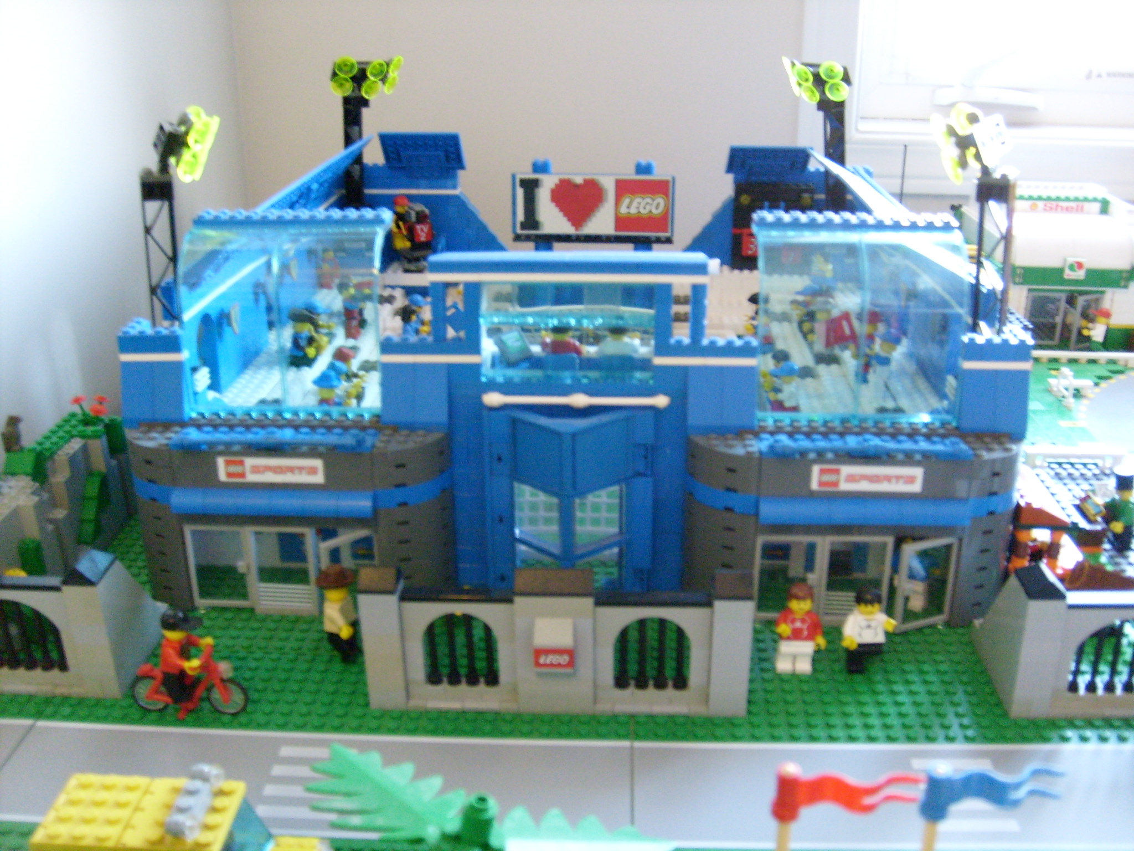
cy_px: 426
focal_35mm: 35
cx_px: 567
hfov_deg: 52.6
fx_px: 1147
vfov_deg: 40.7
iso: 200
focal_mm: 5.8
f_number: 2.8
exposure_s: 1/10
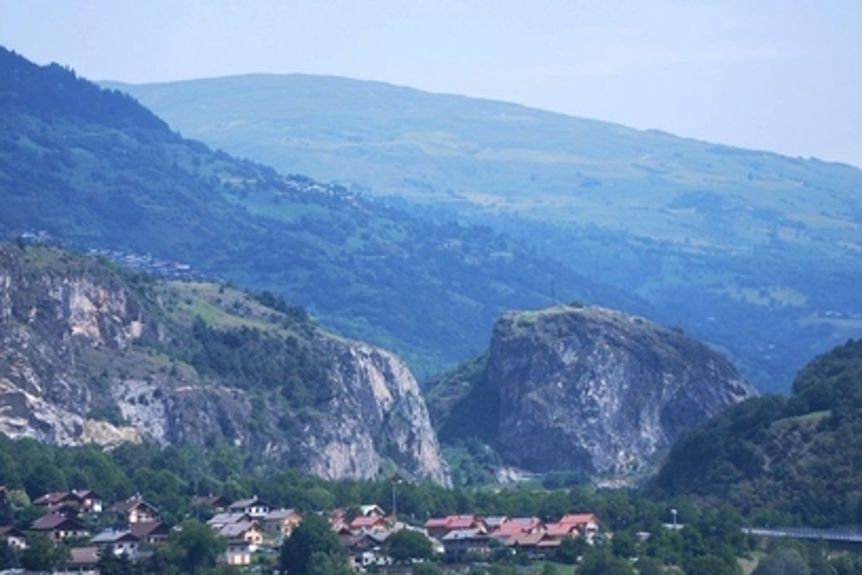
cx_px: 361
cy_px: 299
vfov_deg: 8.6
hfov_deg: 12.9
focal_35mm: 159
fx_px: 3807
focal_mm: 72
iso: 100
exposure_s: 1/400
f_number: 5
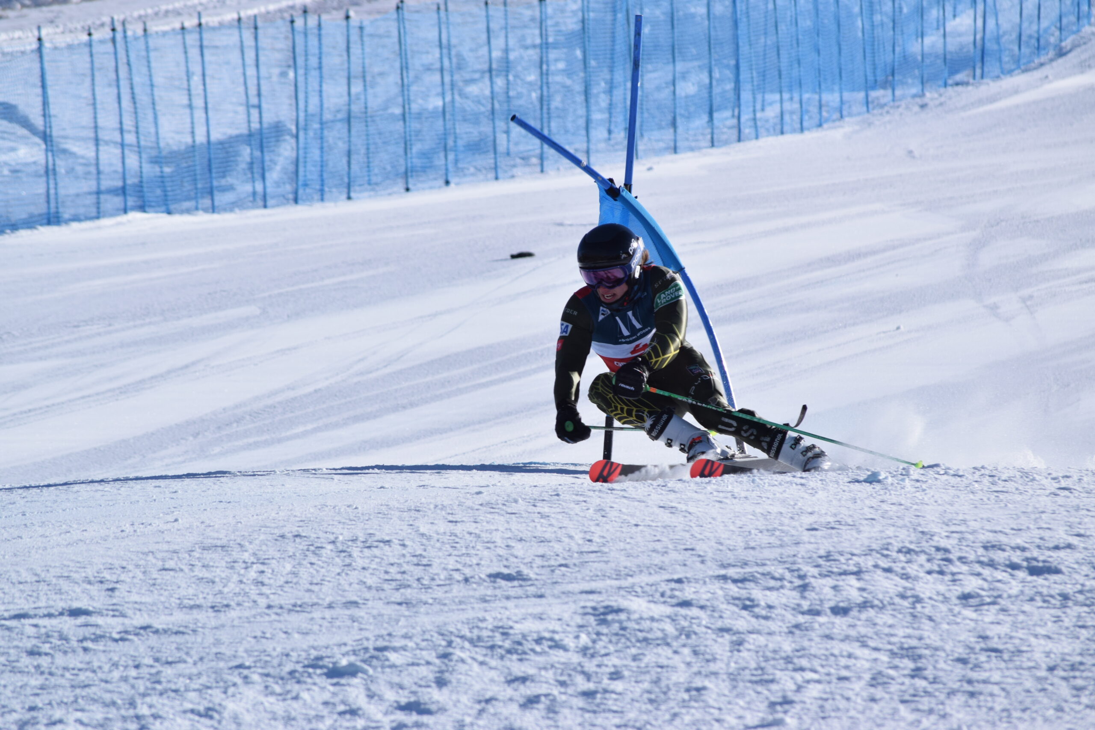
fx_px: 9125
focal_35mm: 300
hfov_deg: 6.9
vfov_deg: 4.6
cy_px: 365
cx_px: 548
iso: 400
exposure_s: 1/1600
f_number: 9
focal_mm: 200
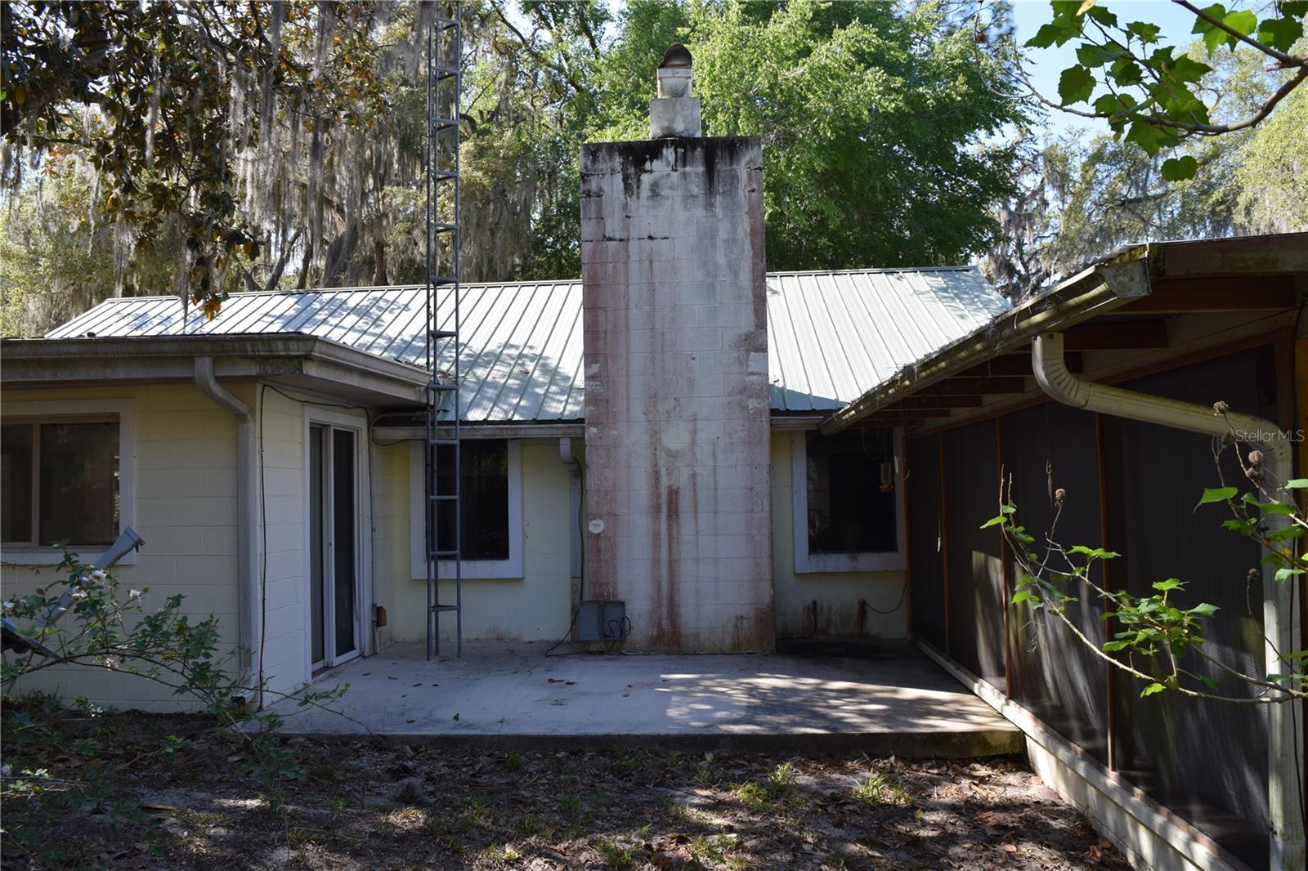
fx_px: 981
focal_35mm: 27
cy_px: 436
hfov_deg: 67.4
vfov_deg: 47.9
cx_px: 654
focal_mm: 18
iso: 250
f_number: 8
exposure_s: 1/250
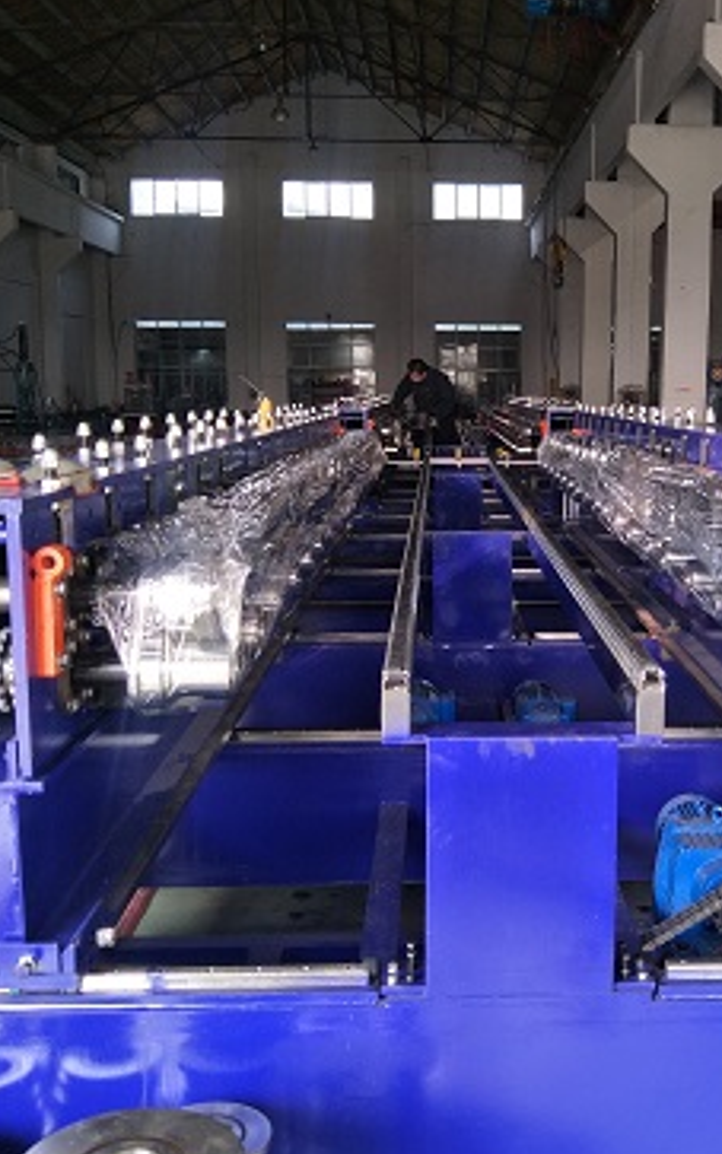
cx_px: 509
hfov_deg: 35.7
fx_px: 1101
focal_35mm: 35
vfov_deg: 55.3
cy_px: 587
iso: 129
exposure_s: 1/100
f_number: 1.7
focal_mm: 4.1
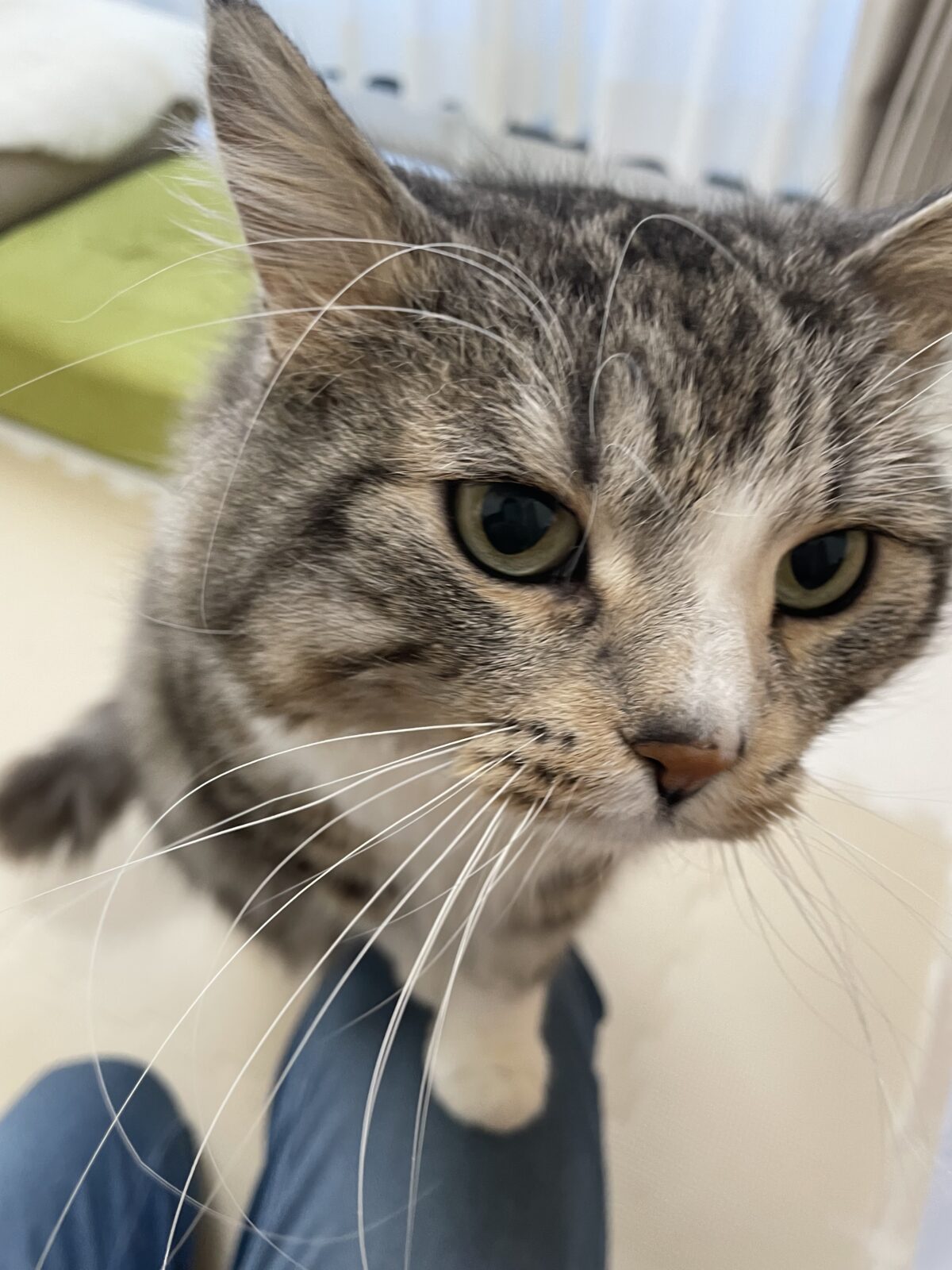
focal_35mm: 26
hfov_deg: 53.1
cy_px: 635
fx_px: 953
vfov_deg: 67.3
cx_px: 476
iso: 125
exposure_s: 1/78
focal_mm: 4.2
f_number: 1.6
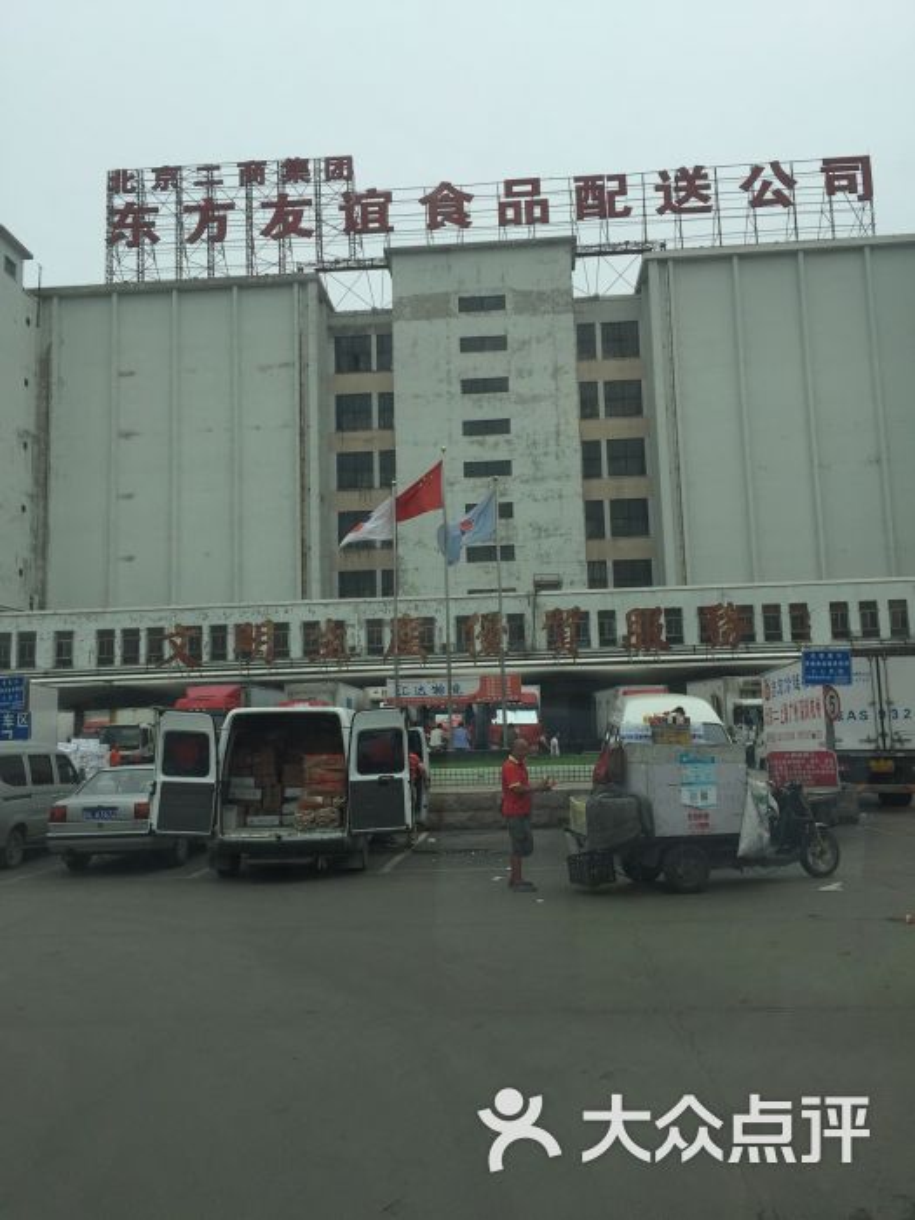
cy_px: 610
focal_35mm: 29
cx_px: 458
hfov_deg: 48.2
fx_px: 1022
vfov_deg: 61.7
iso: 32
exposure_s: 1/3049
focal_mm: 4.15
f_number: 2.2
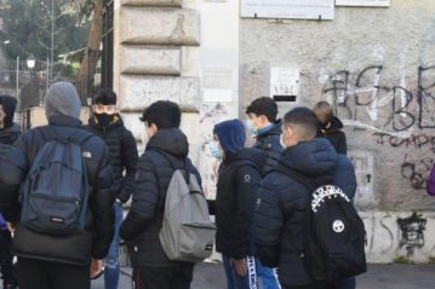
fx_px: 930
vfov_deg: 17.7
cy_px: 106
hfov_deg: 25.7
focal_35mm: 77
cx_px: 65
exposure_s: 1/250
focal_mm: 24
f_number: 4.5
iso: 400
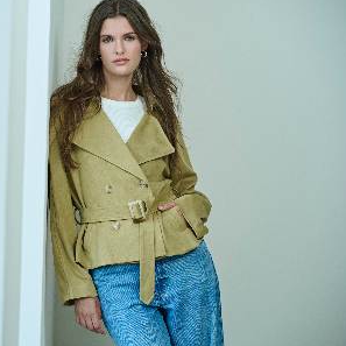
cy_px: 170
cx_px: 76
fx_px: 1244
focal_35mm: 110
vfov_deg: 15.8
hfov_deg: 15.7
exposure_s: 1/160
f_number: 4
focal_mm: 77
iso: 640
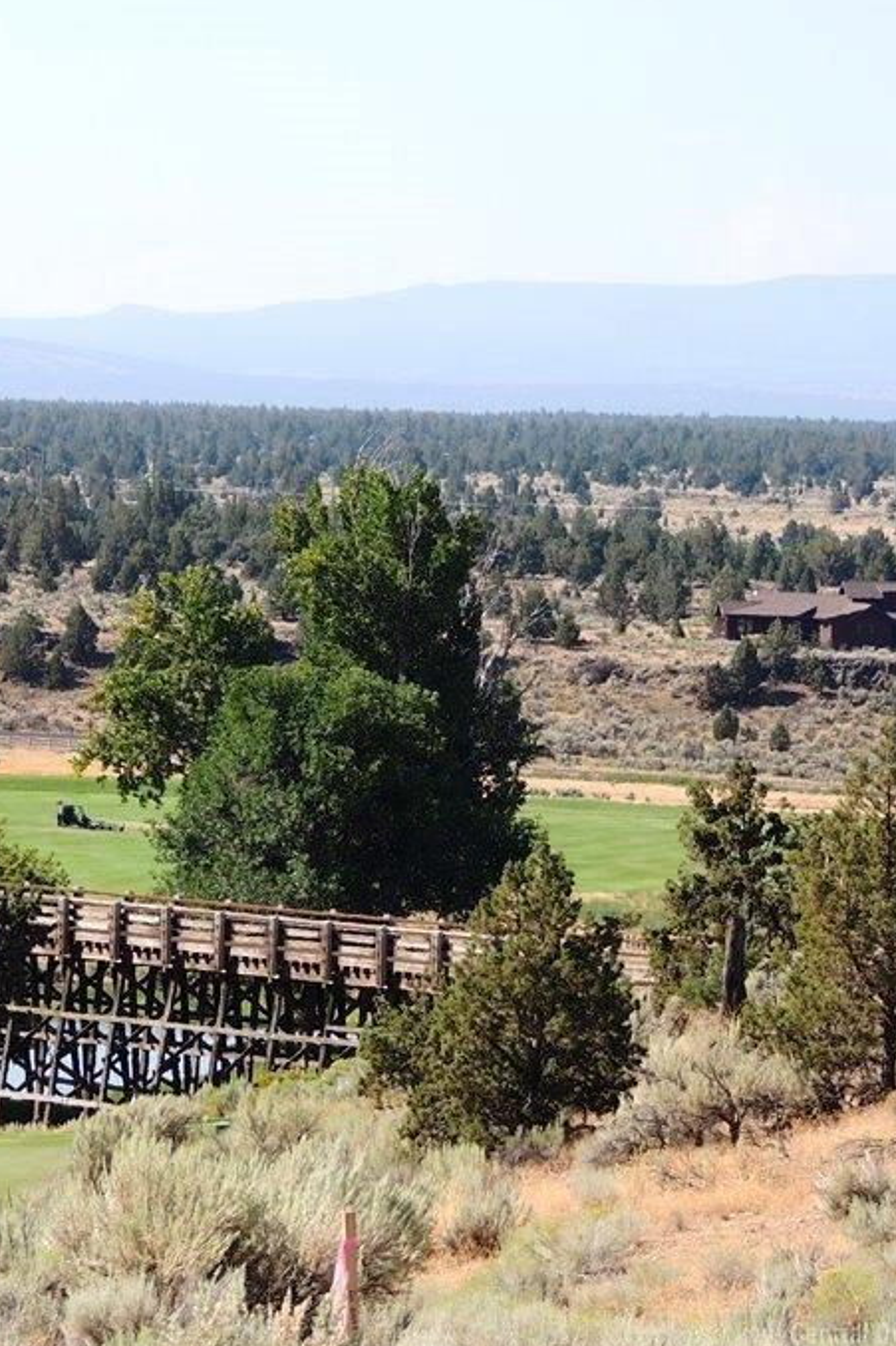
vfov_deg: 8.4
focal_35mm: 244
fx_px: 9113
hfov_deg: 5.6
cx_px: 74
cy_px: 654
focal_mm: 27.6
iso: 100
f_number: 4.4
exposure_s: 1/400
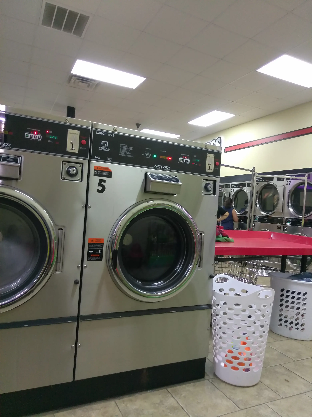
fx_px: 240
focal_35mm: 20
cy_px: 208
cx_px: 156
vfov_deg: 81.7
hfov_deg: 66.0
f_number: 2.2
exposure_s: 1/30
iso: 356
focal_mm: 3.46
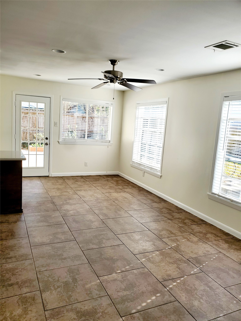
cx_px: 120
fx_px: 241
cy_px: 160
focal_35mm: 26
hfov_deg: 53.1
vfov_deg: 67.3
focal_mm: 4.3
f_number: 2.4
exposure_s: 1/250
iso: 50
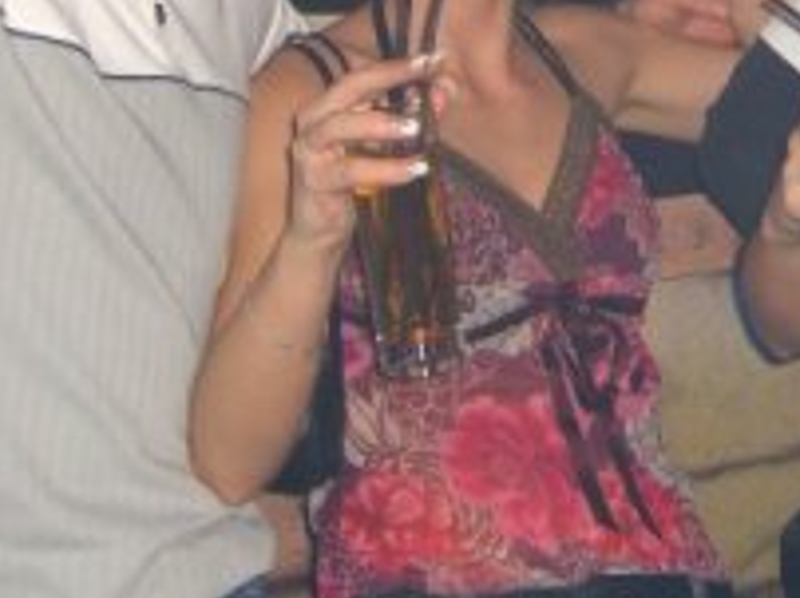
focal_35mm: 113
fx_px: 2608
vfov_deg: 12.9
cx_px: 709
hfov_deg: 17.2
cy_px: -32
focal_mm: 7.9
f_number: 2.8
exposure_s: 1/60
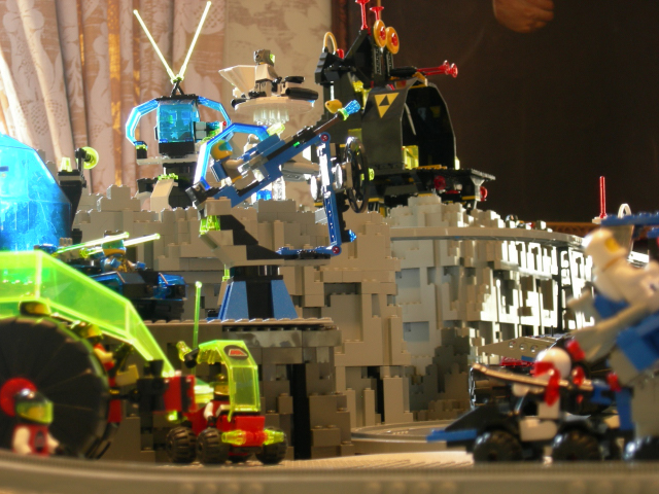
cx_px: 330
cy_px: 247
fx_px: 1847
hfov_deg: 20.2
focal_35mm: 97
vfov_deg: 15.2
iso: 127
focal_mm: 20.2
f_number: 4.4
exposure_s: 1/4.1
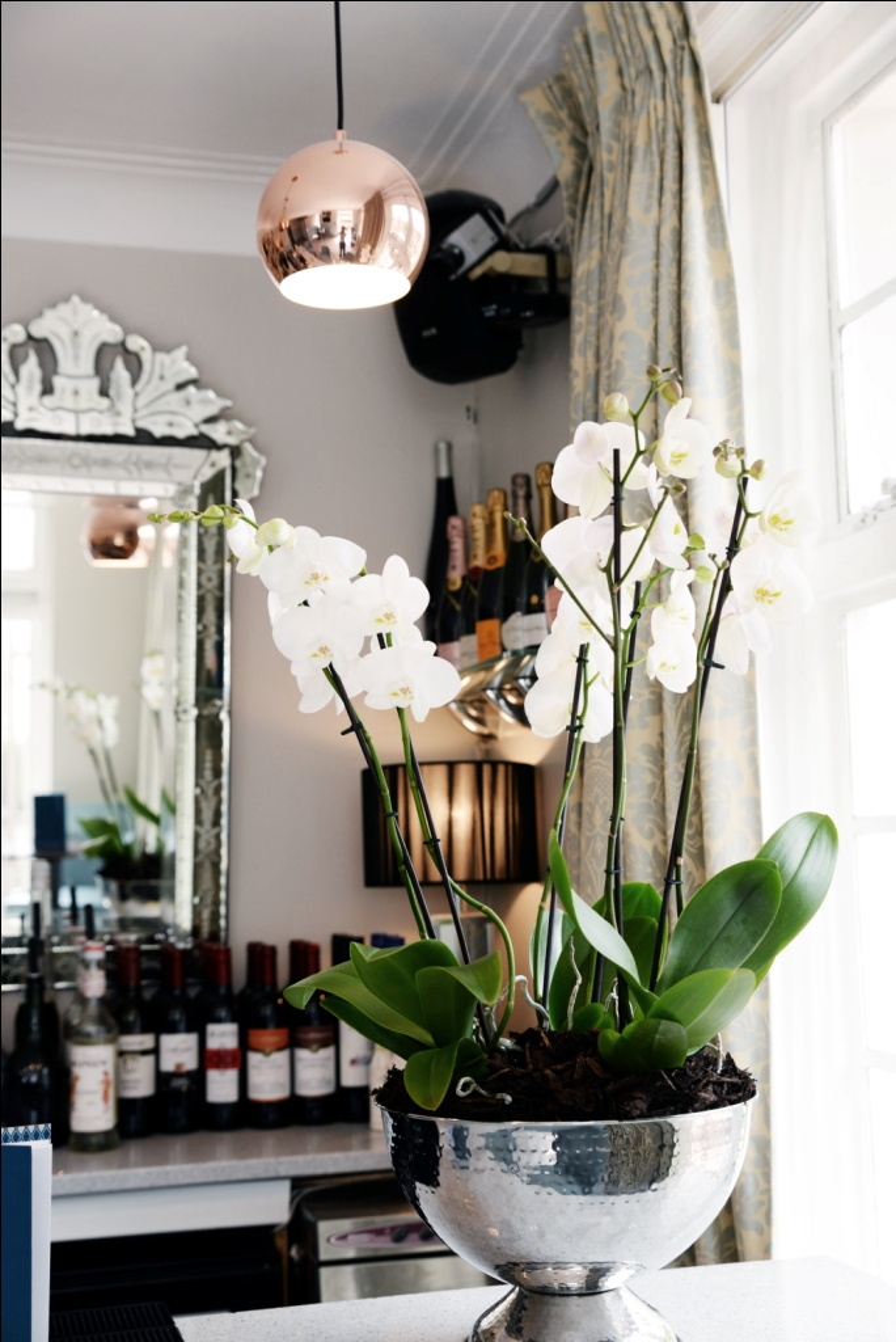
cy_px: 671
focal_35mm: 48
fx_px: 1789
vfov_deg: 41.1
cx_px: 448
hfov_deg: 28.1
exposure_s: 1/250
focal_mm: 48
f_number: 5.6
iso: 400
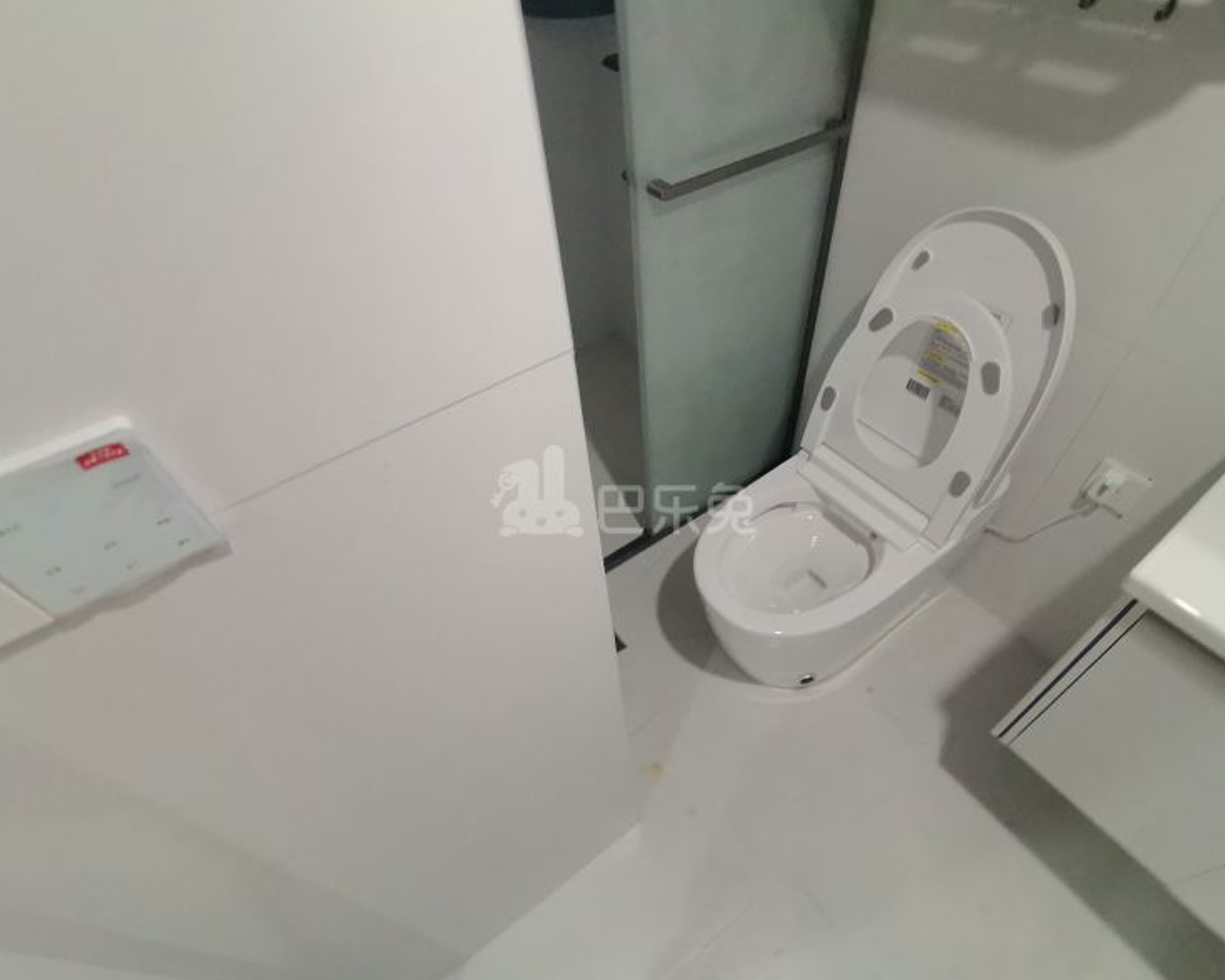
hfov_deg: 89.6
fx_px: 616
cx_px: 623
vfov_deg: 77.0
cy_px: 492
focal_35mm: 17
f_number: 2.2
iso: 200
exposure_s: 1/50
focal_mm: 1.68
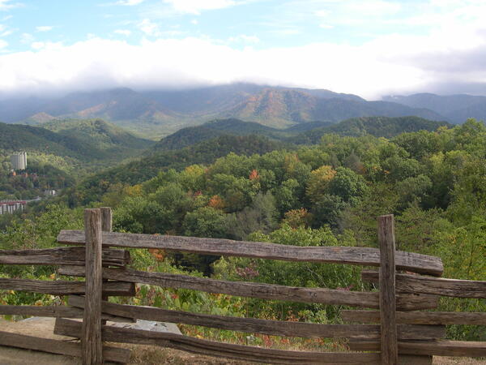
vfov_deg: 37.7
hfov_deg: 49.0
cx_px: 243
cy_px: 182
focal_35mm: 38
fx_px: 534
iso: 100
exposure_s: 1/107
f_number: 7.6
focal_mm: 8
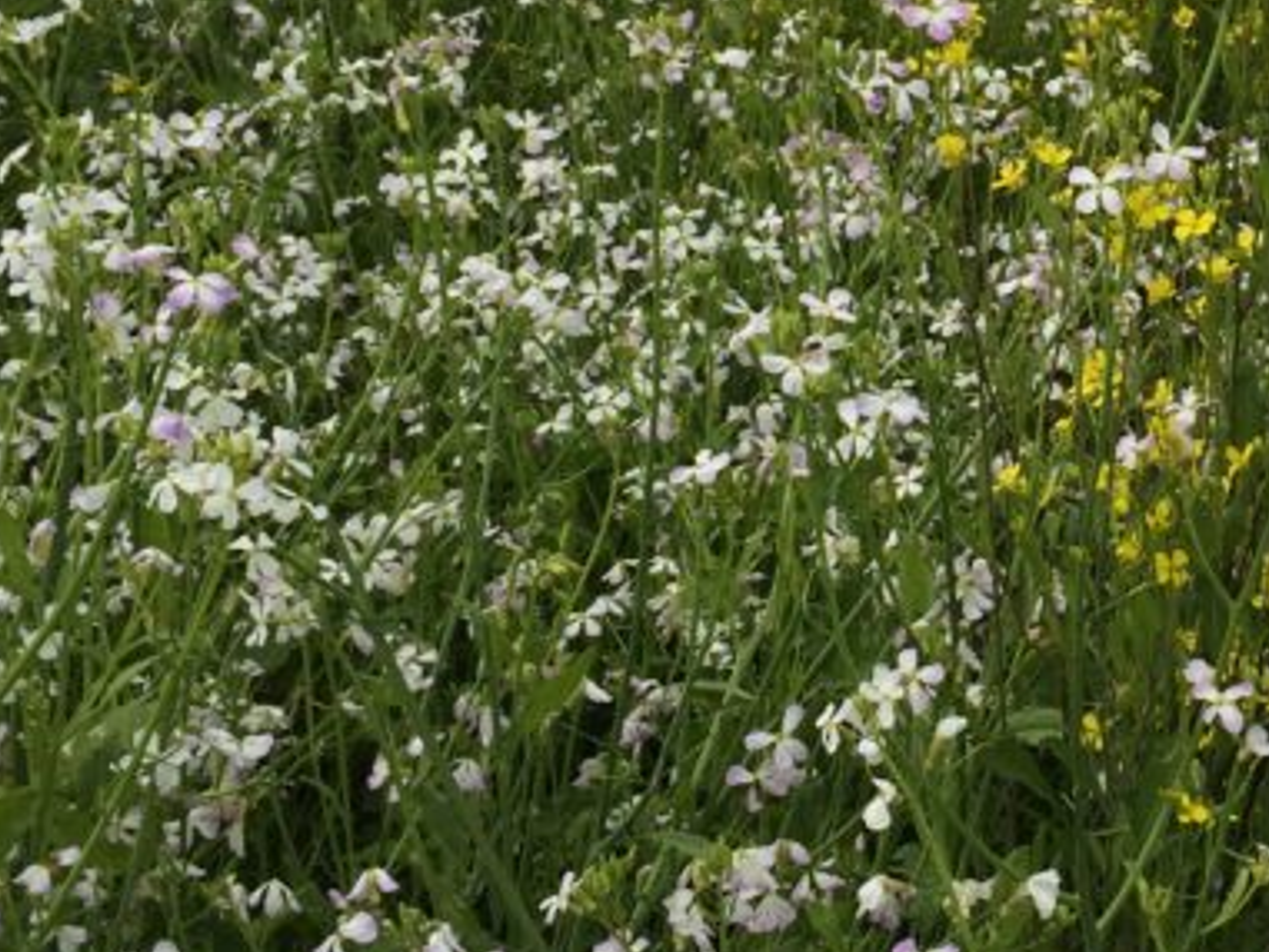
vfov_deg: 18.7
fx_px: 2860
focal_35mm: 78
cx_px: 1199
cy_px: 146
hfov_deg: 24.1
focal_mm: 4.15
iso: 32
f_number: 2.2
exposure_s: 1/1582
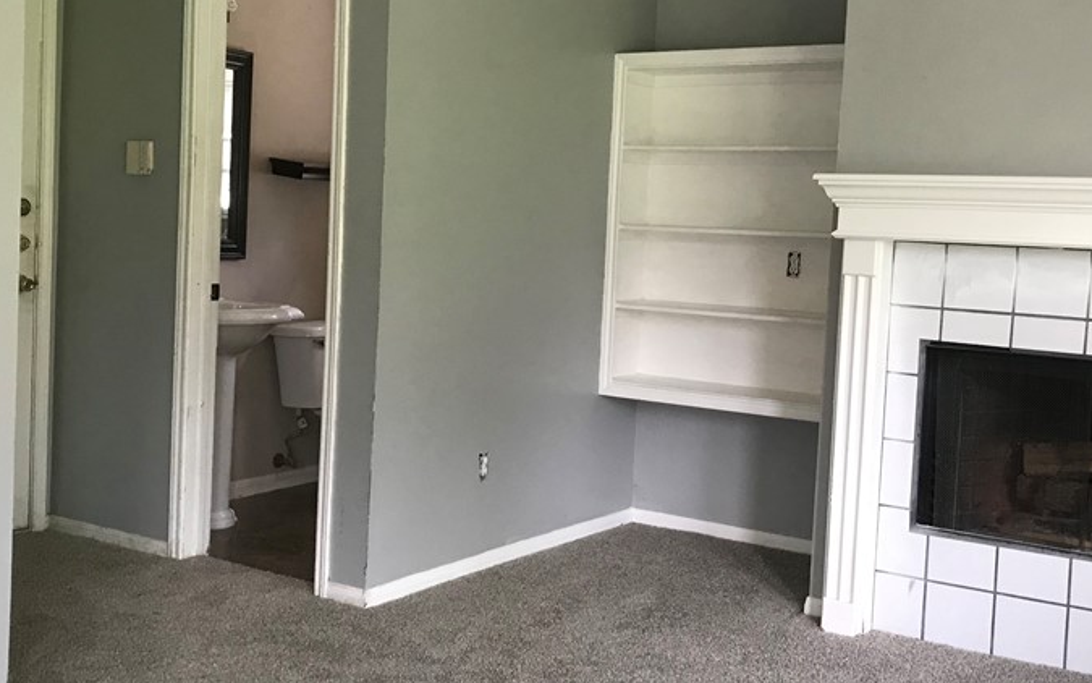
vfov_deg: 28.6
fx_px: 1339
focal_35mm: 45
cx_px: 539
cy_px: 320
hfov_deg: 44.4
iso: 40
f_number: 1.8
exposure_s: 1/30
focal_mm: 3.99
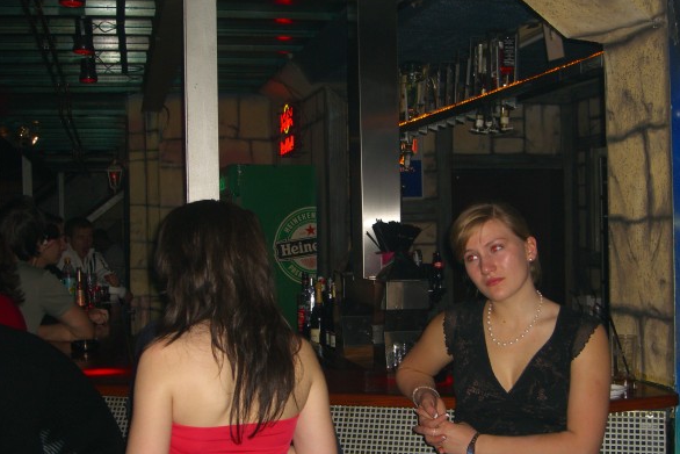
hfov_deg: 40.3
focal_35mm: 49
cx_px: 343
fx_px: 926
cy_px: 252
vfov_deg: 27.5
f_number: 3.1
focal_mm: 9.5
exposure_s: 1/60
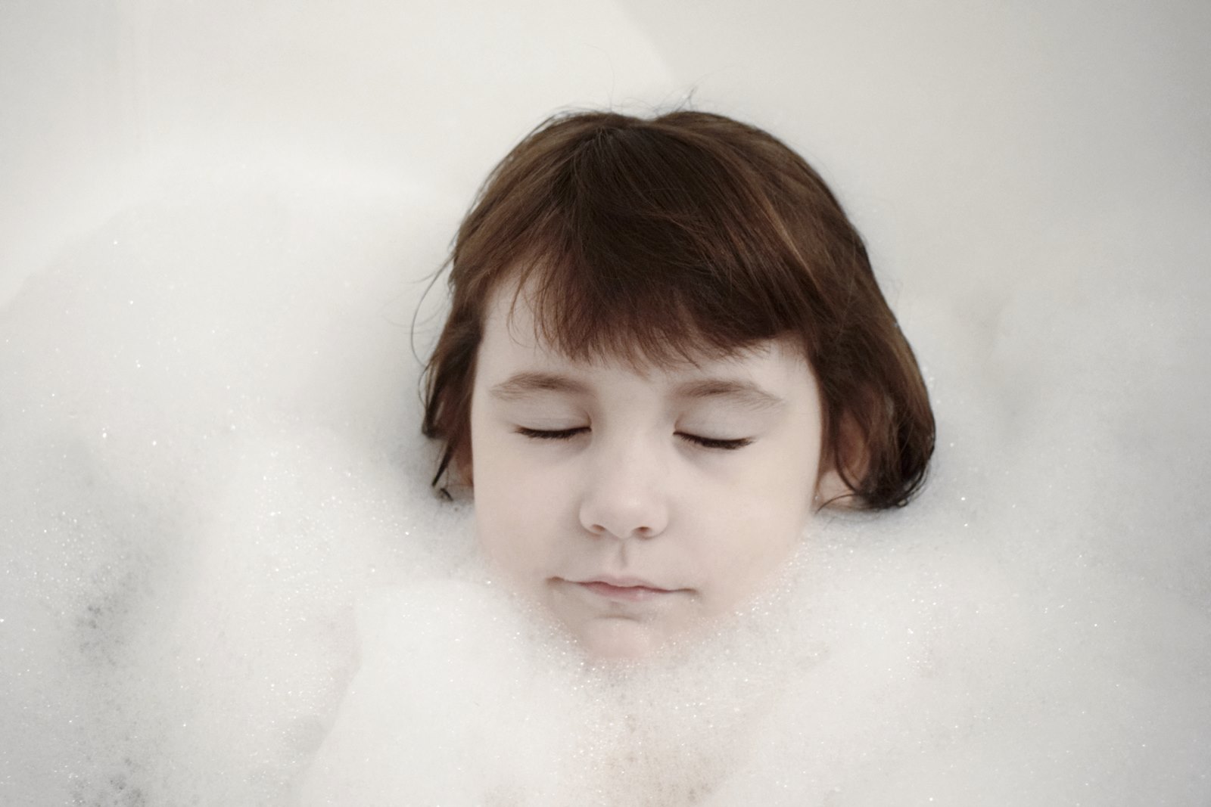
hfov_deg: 38.9
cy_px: 404
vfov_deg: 26.5
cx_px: 606
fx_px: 1716
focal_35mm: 51
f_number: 4.5
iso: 1600
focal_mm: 34
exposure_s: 1/60
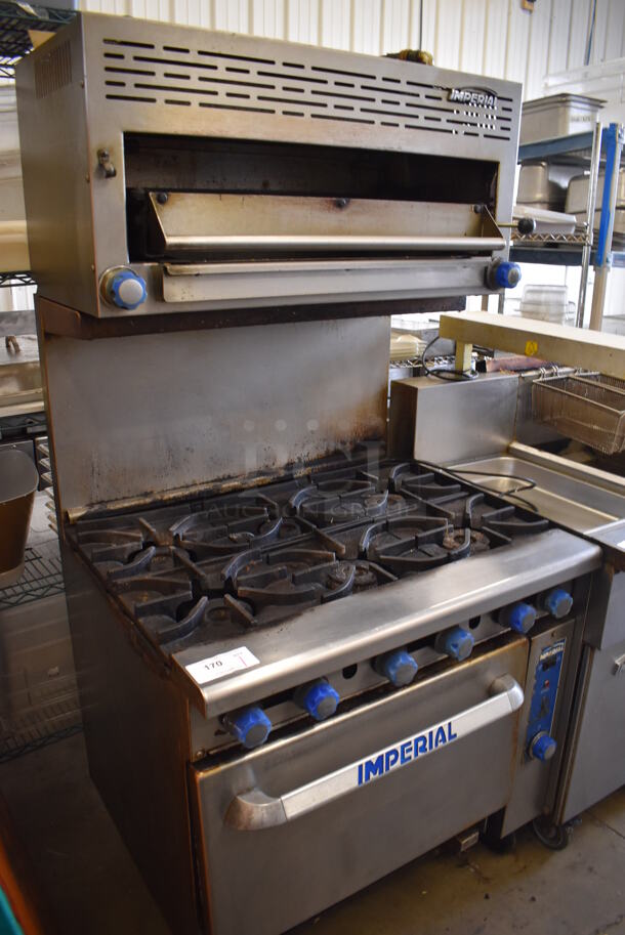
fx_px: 702
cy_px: 468
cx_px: 312
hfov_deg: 48.0
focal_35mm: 27
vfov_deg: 67.3
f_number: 3.5
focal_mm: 18
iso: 900
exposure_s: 1/125
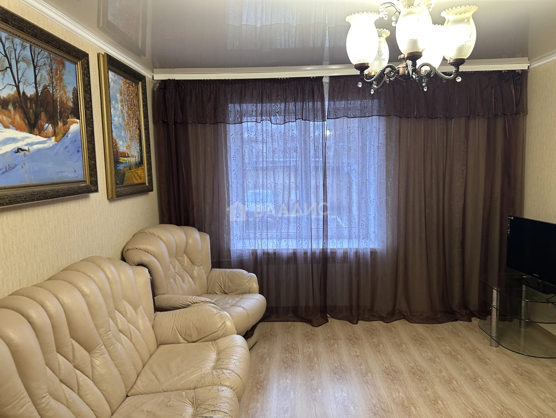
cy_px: 209
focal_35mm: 24
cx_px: 278
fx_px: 386
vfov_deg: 56.8
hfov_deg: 71.6
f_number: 1.78
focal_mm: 6.86
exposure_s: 1/50
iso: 250
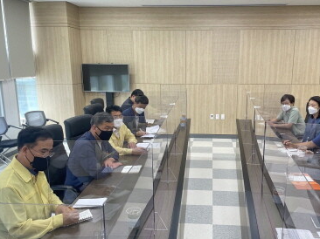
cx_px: 194
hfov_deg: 56.4
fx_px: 296
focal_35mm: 32
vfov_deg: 44.1
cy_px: 125
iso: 80
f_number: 1.6
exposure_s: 1/120
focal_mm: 4.2
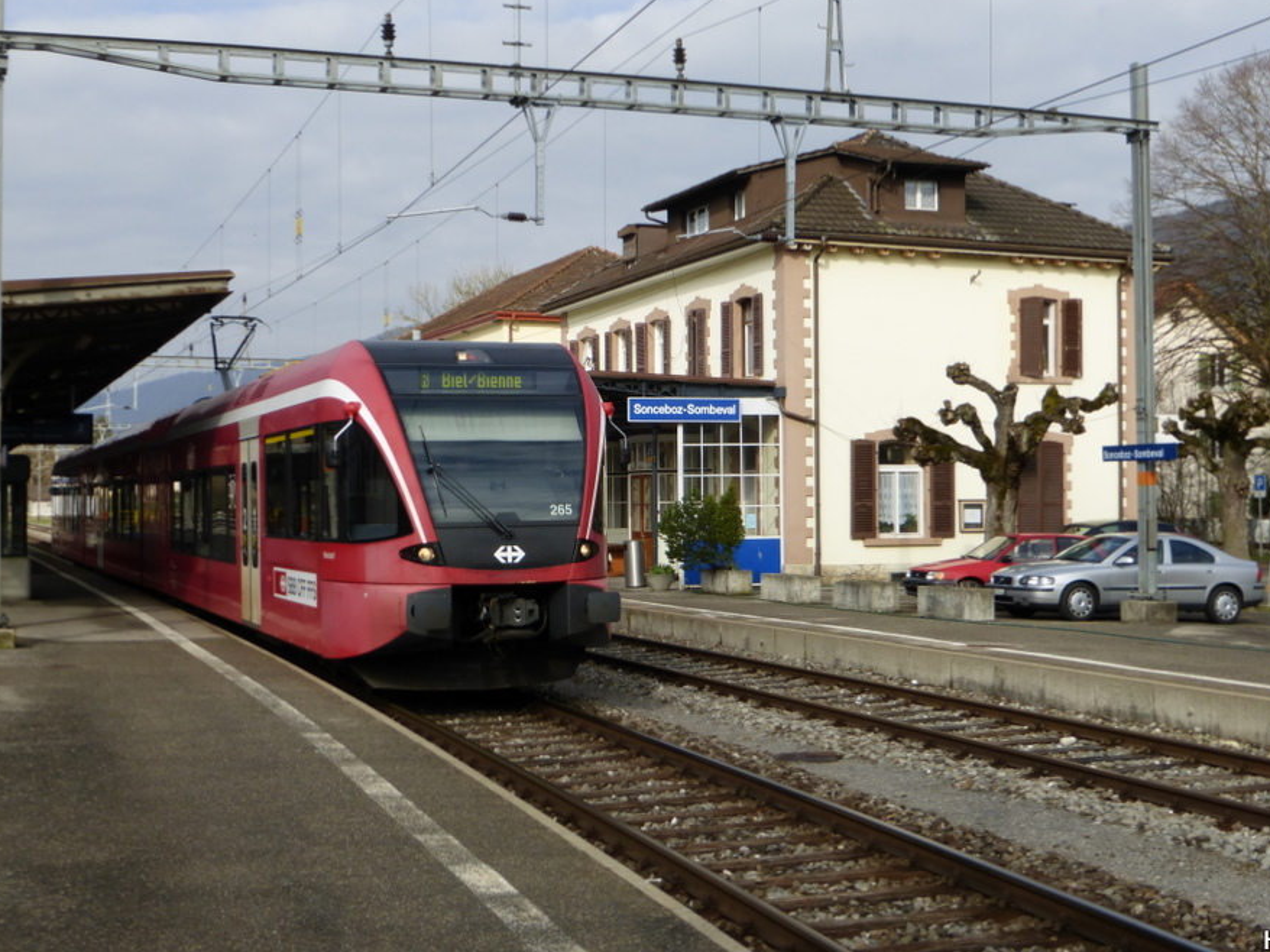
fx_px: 1797
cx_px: 623
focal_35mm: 49
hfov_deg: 38.9
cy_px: 441
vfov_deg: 29.7
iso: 100
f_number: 3.9
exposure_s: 1/800
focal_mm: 7.4
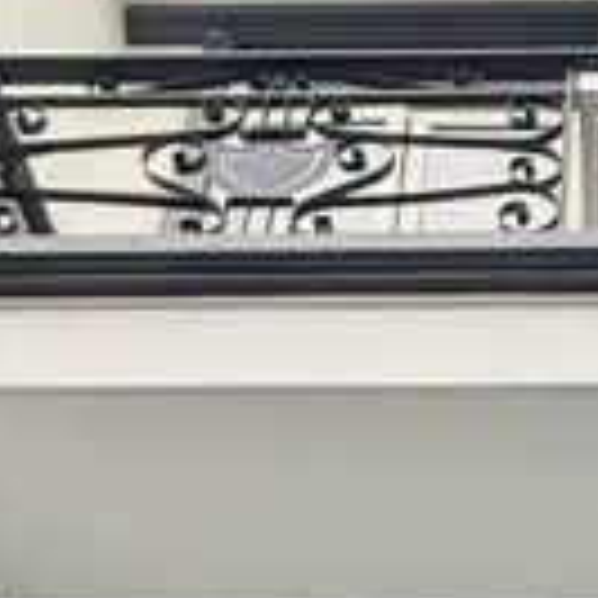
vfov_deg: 15.6
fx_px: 1857
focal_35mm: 95
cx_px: 706
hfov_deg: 17.5
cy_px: 1088
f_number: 2.2
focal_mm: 2.22
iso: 160
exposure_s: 1/100
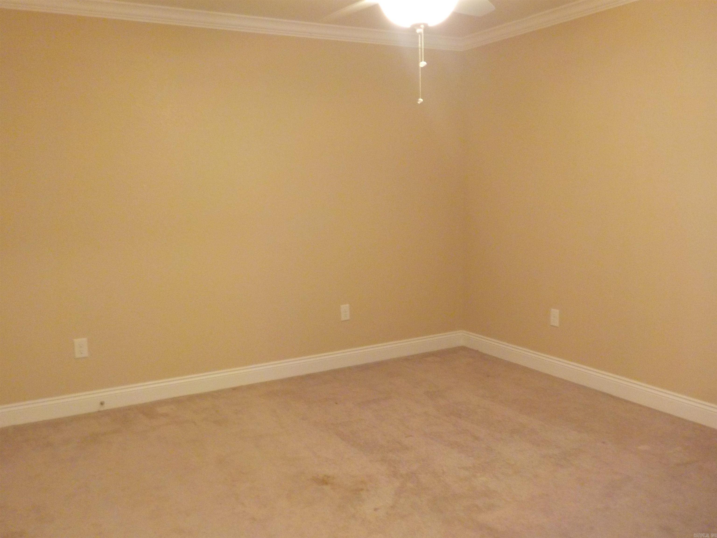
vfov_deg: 46.8
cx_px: 358
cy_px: 269
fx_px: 621
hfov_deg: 60.0
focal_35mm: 30
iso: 400
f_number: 3.3
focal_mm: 4.1
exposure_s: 1/10
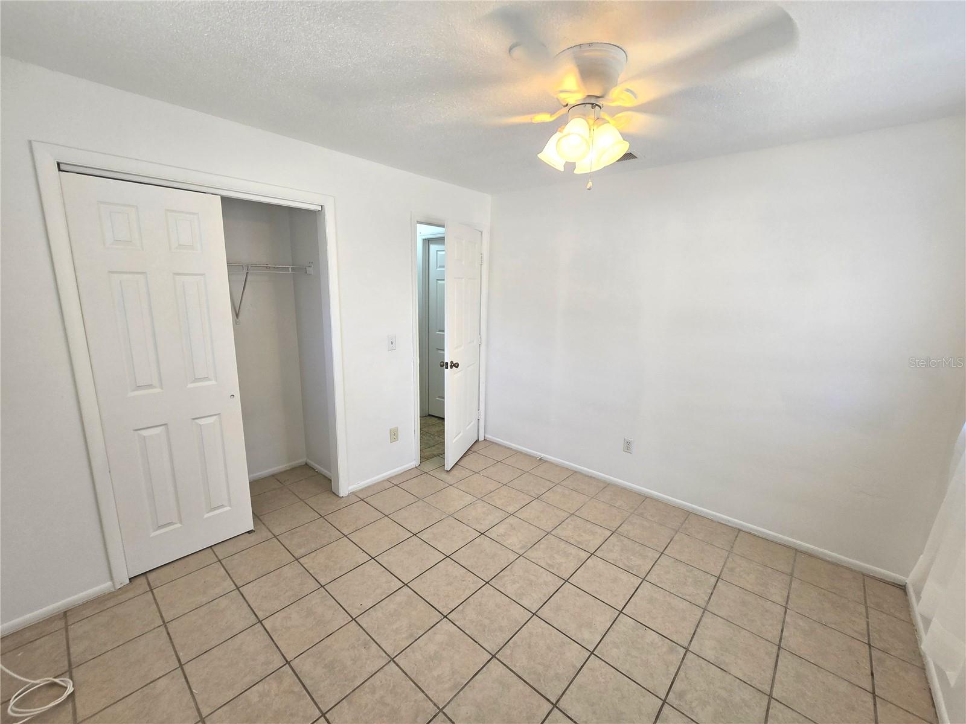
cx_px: 483
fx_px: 363
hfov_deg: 106.2
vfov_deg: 89.9
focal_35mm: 13
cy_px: 362
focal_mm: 2.2
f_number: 2.2
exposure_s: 1/60
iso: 64
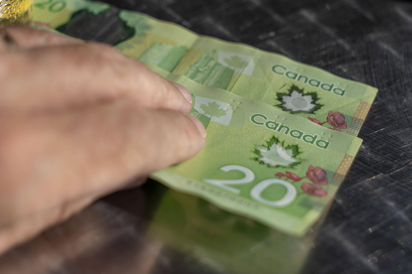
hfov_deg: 28.8
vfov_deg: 19.5
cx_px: 206
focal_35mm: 70
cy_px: 137
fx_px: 801
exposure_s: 1/2000
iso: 125
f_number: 5.6
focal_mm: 70
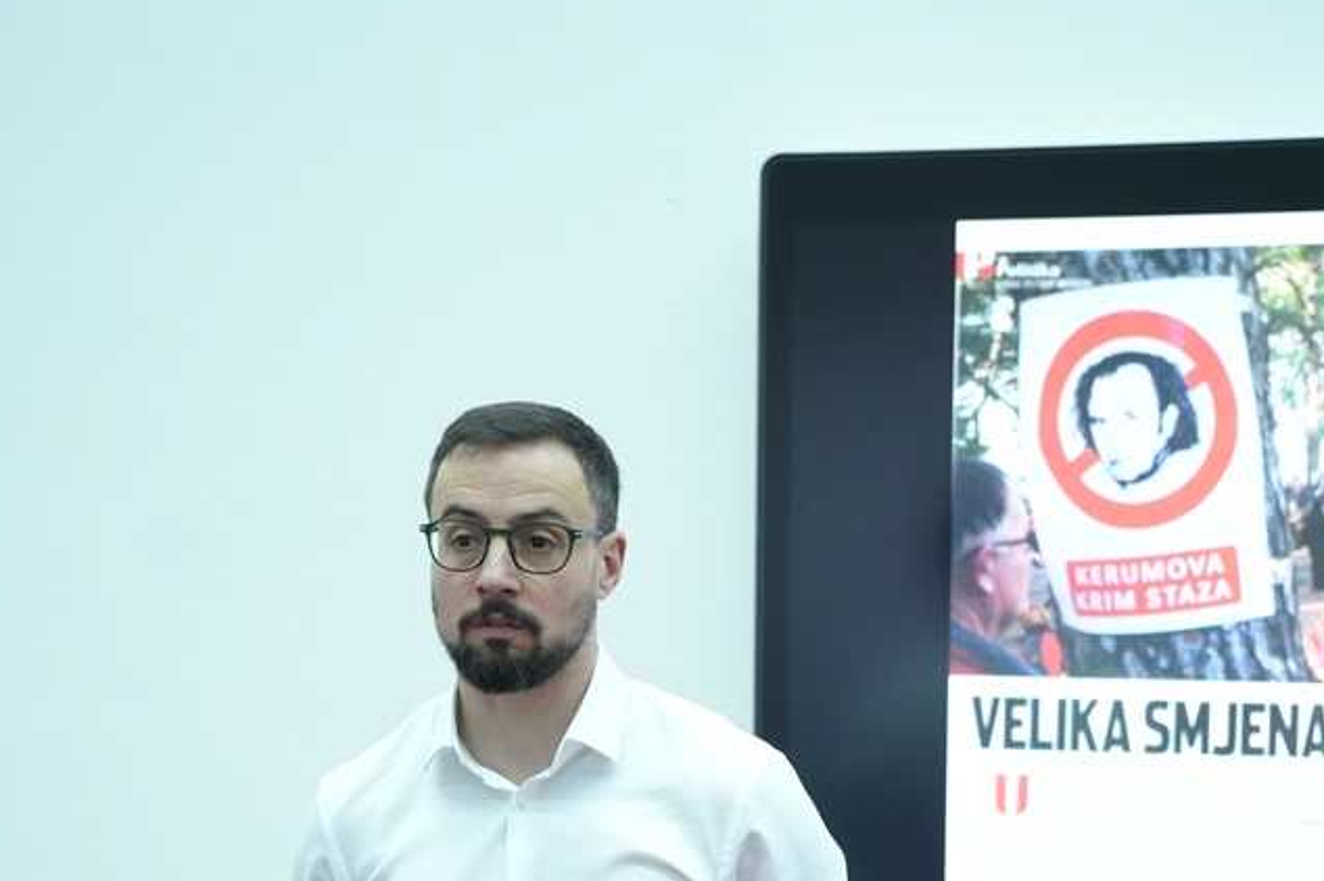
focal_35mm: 103
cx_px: 683
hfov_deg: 19.9
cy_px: 872
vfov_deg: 13.2
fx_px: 3772
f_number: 2.8
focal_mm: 50.8
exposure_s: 1/125
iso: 2500
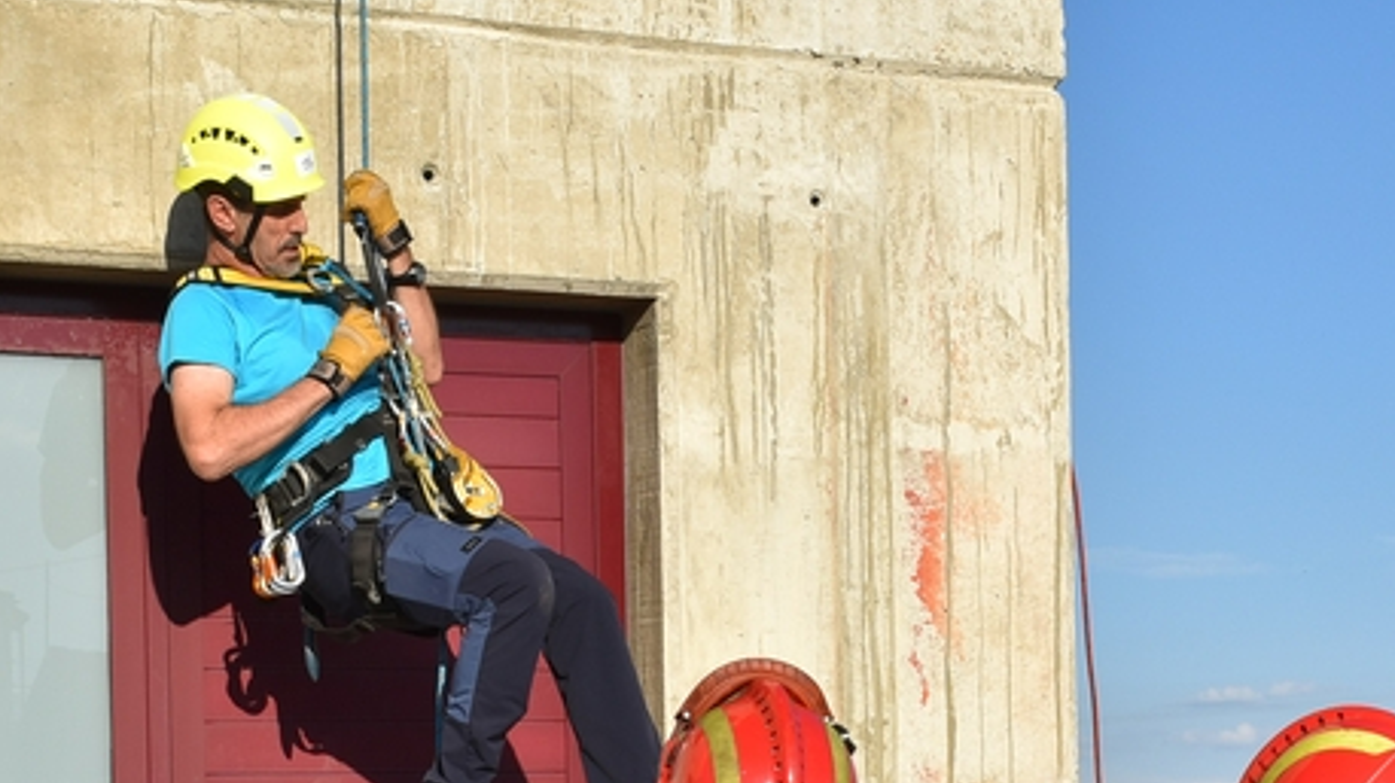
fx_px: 3660
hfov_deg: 21.6
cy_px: 896
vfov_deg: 12.0
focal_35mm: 99
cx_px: 758
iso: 200
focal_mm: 32
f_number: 10
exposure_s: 1/400
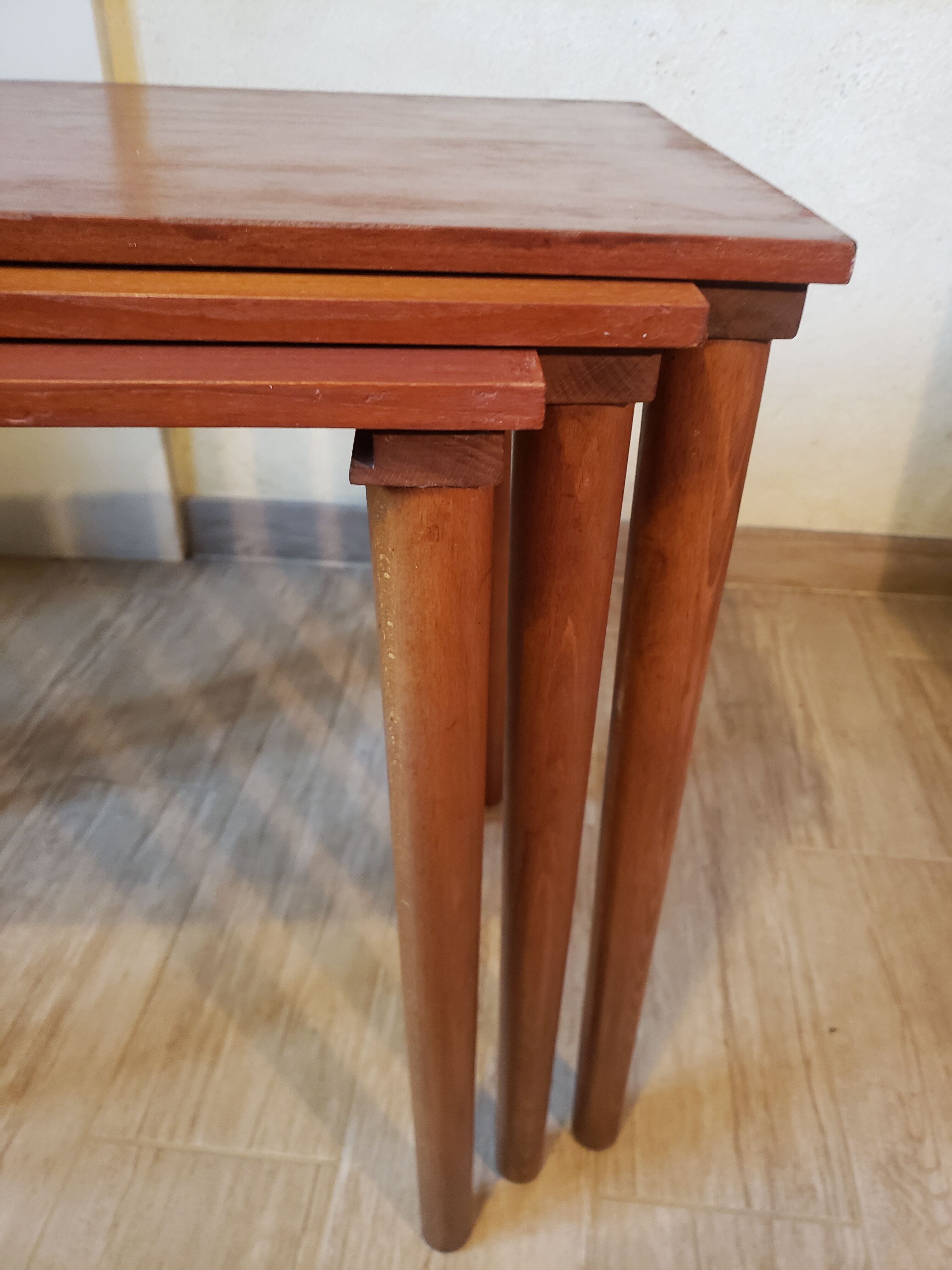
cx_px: 476
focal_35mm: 26
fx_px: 953
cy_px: 635
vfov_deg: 67.3
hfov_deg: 53.1
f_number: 1.5
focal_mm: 4.3
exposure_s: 1/17
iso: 250
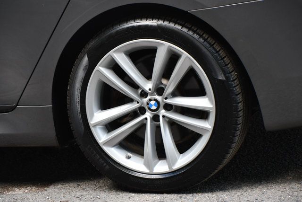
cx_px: 151
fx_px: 1410
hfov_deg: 12.2
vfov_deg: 8.2
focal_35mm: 168
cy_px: 101
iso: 400
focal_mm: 112
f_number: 5.6
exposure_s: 1/250
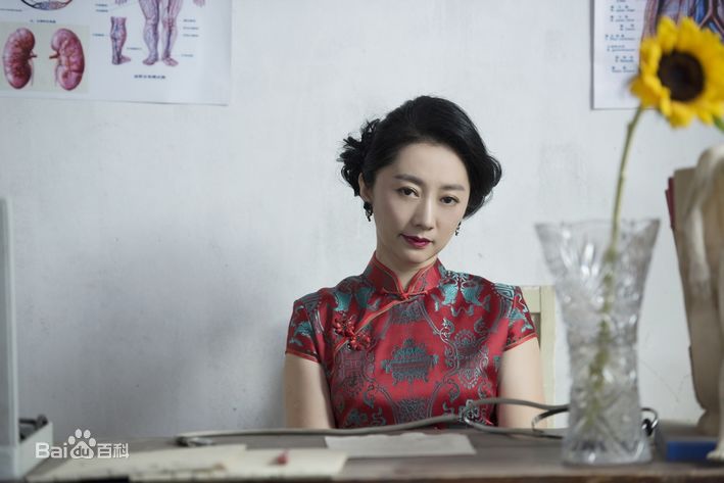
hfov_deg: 14.7
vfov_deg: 9.8
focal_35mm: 140
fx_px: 2816
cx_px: 362
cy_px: 242
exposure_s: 1/200
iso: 640
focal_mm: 140
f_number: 3.2
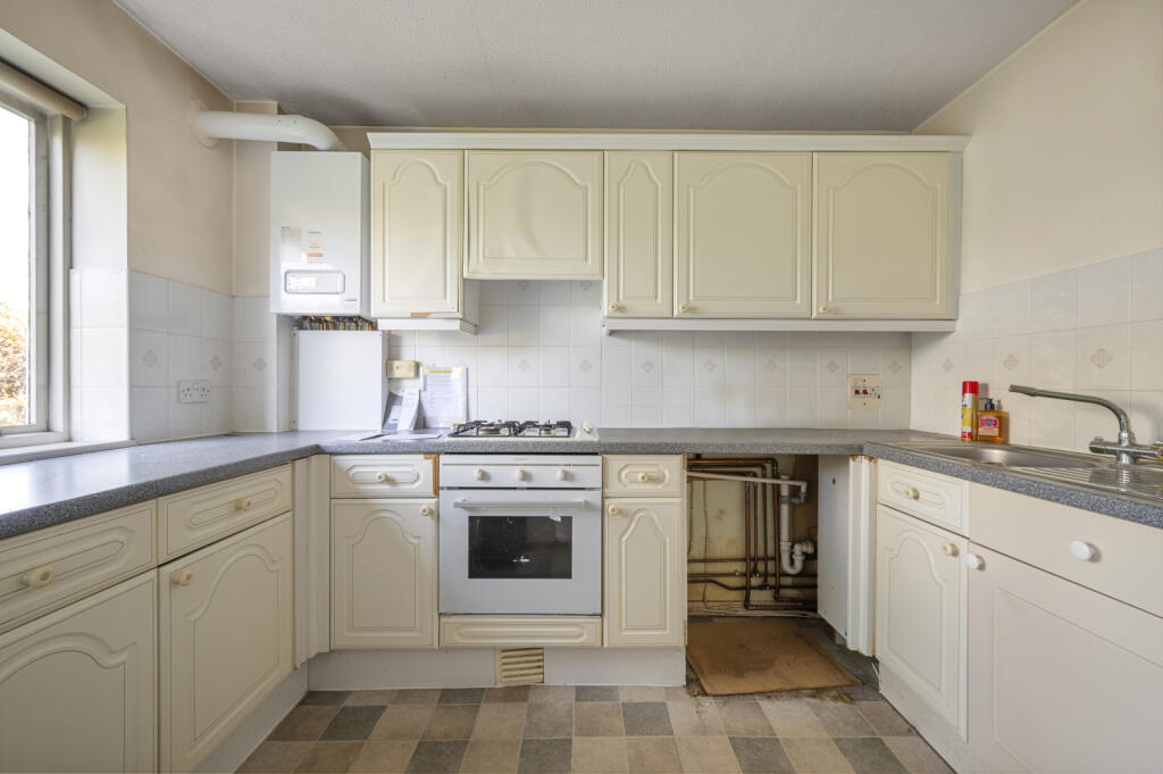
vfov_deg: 81.1
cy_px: 387
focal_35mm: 14
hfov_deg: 104.3
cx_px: 582
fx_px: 452
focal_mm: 14
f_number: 16
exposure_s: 1.3
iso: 200
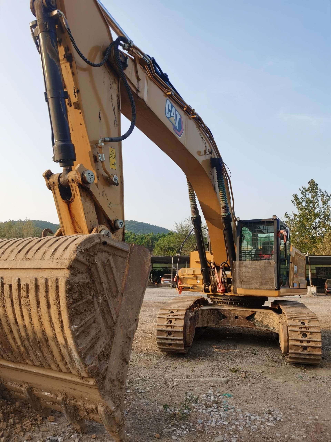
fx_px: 344
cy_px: 221
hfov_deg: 51.4
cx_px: 166
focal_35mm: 27
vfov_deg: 65.3
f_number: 1.6
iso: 50
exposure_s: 1/1250
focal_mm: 5.56
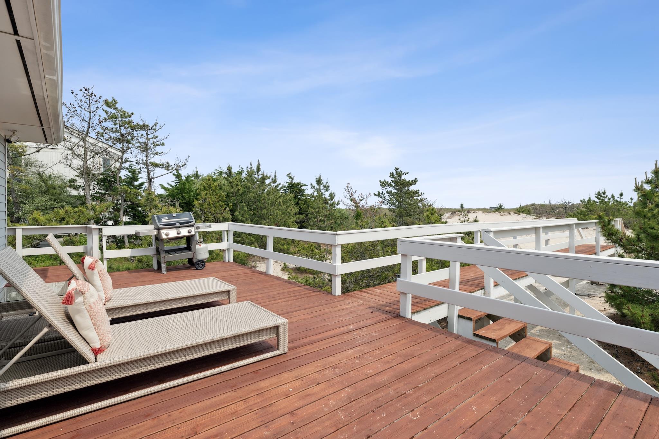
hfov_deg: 90.0
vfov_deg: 67.4
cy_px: 220
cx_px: 330
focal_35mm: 18
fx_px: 329
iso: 200
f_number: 8
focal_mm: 18
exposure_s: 1/1000
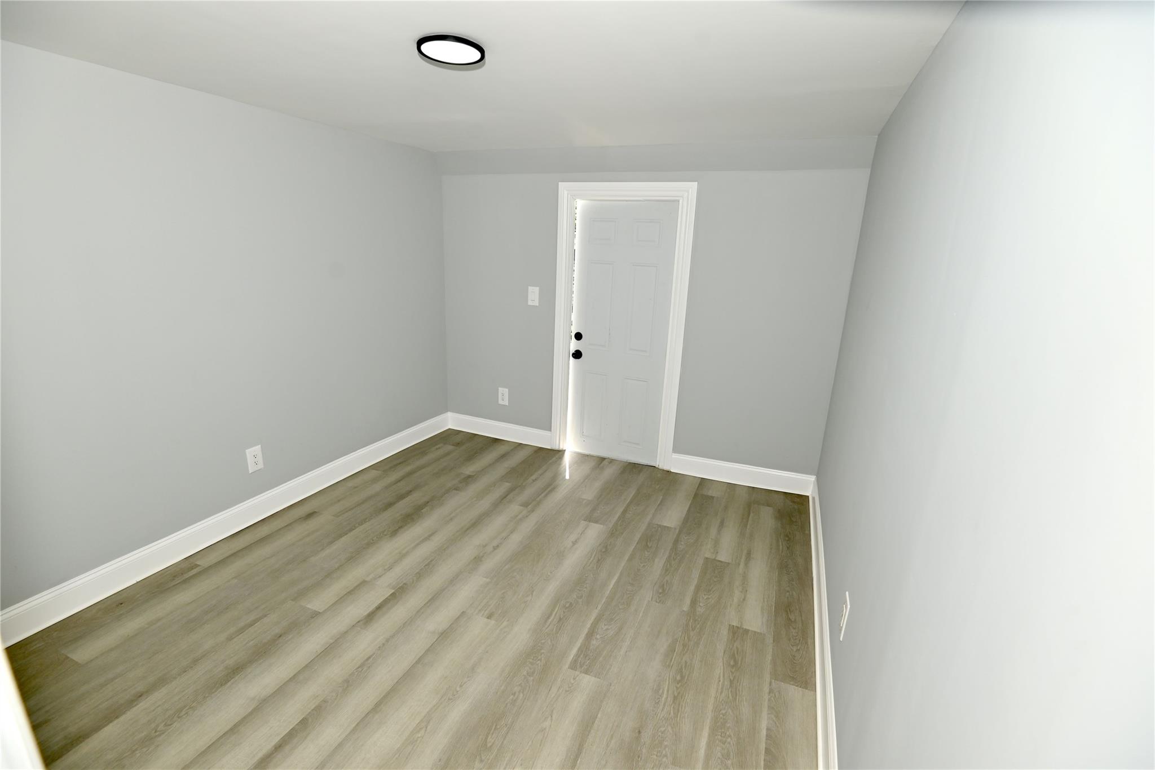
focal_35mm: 16
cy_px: 385
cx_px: 578
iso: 200
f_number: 6.3
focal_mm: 16
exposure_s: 1/80
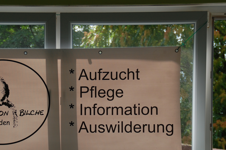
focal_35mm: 136
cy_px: 109
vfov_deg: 10.0
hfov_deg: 15.0
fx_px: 853
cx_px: 66
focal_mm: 56
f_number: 5.6
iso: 200
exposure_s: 1/500
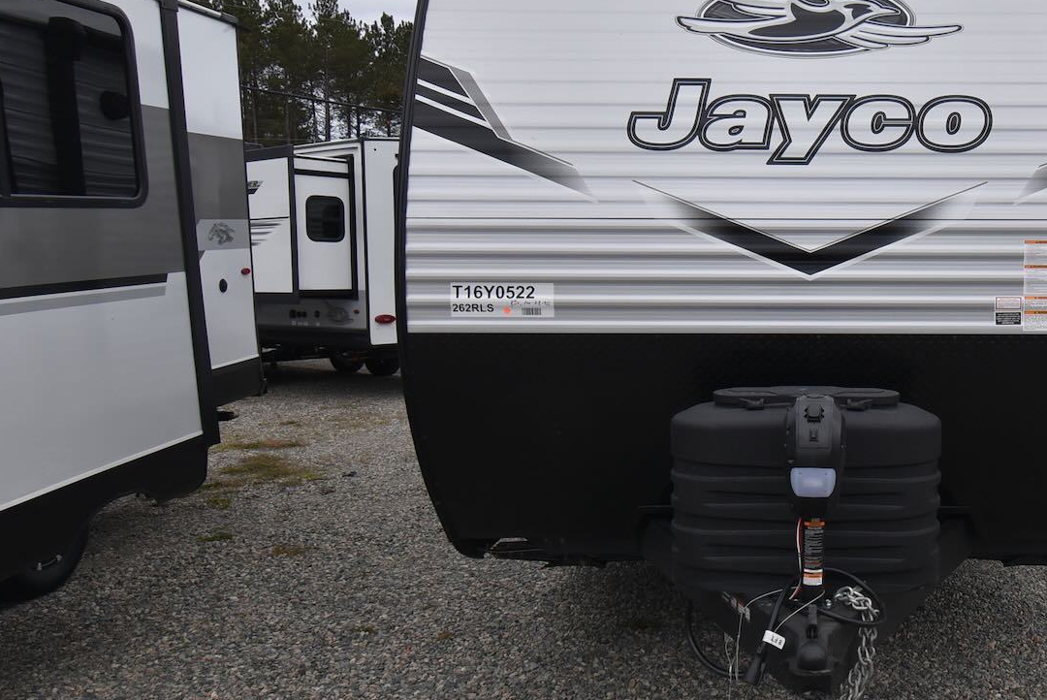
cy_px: 353
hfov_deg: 51.7
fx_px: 1019
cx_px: 806
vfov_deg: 37.9
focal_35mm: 35
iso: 320
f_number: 8
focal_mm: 14
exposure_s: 1/250
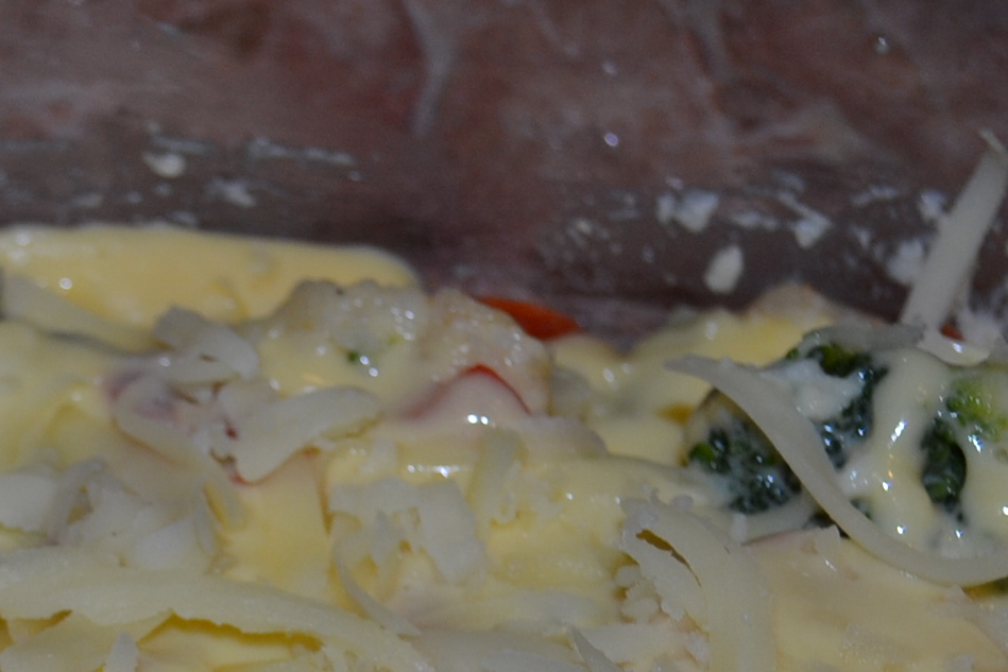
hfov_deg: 14.0
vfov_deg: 9.3
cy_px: 1110
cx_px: -240
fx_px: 3976
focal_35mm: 142
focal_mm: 26
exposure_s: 1/60
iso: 180
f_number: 4.2
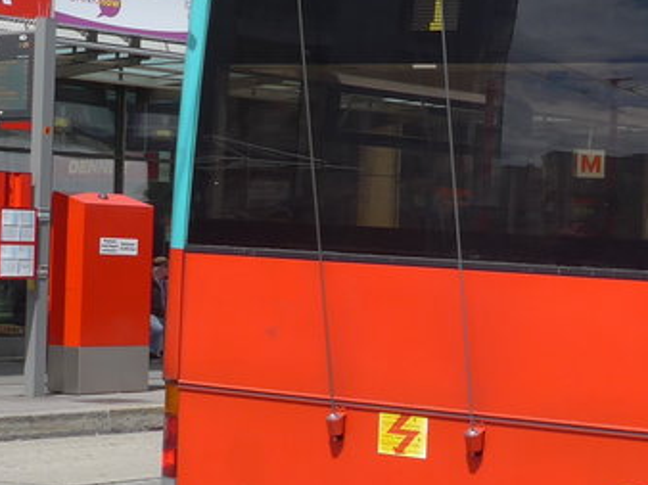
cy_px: 207
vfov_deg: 14.3
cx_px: 587
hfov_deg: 18.8
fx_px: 1927
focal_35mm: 103
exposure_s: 1/640
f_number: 5
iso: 80
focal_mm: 6
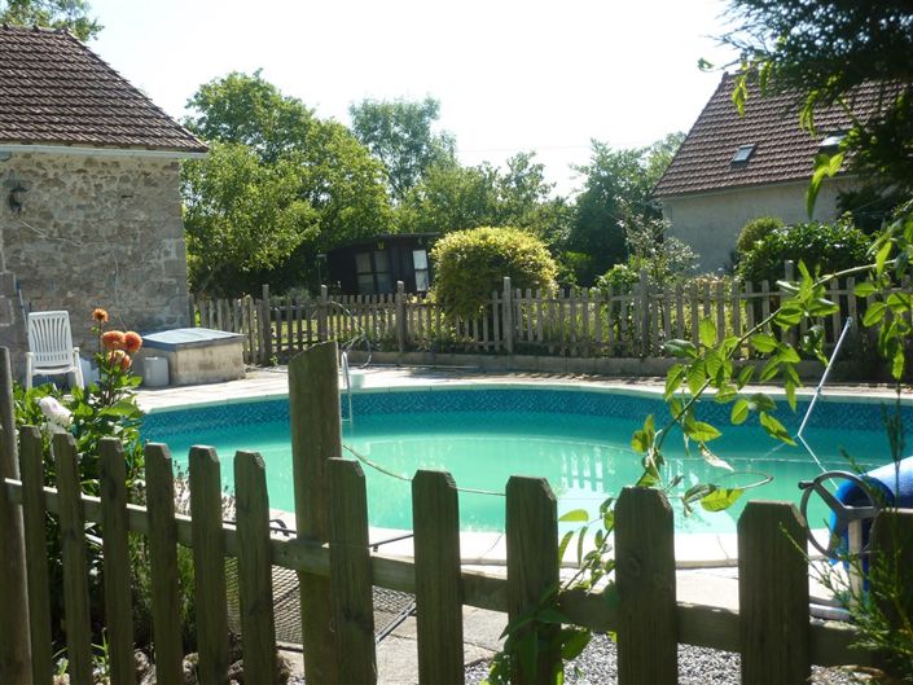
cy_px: 342
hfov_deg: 42.1
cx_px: 456
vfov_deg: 32.2
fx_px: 1187
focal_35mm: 45
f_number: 4
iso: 80
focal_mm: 7.3
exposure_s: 1/320
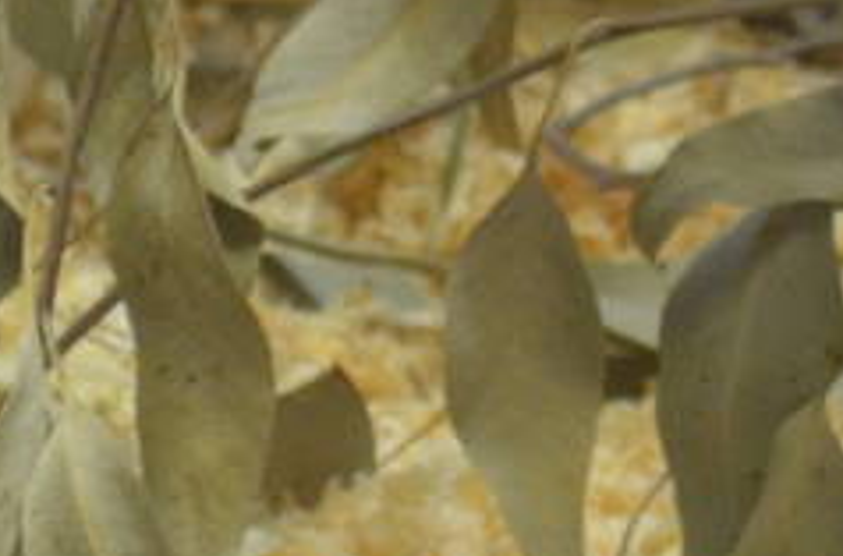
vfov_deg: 2.5
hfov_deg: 3.7
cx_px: 145
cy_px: 163
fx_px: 12962
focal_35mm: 555
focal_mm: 55
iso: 1000
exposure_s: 1/30
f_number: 5.6
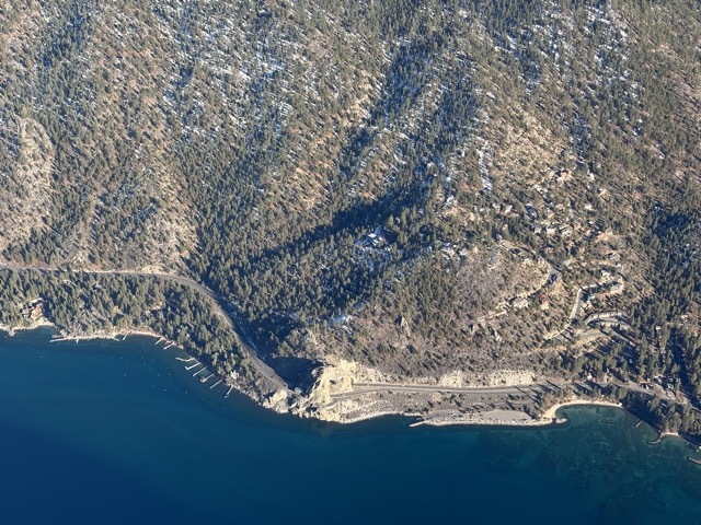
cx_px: 350
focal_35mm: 52
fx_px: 1053
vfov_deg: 28.0
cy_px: 262
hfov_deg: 36.8
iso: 32
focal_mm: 5.96
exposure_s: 1/752
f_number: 1.6
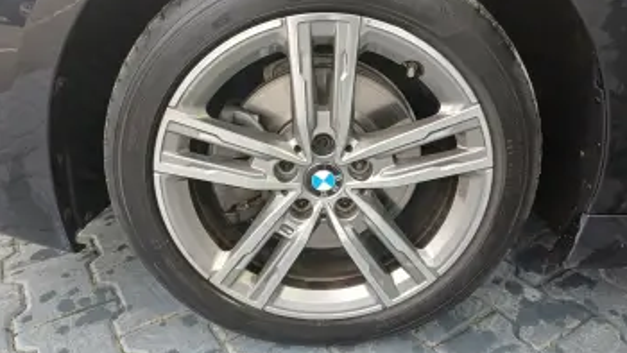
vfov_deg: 41.4
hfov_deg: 67.9
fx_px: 466
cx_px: 319
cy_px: 145
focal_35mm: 28
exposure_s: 1/50
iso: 160
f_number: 1.8
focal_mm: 4.65
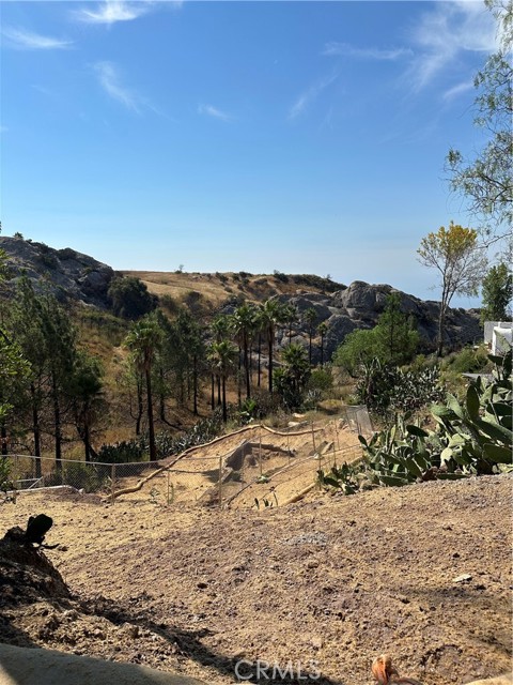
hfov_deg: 56.8
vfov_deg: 71.6
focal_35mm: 24
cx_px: 256
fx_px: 474
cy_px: 342
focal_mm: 6.86
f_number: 1.78
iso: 80
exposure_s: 1/7042
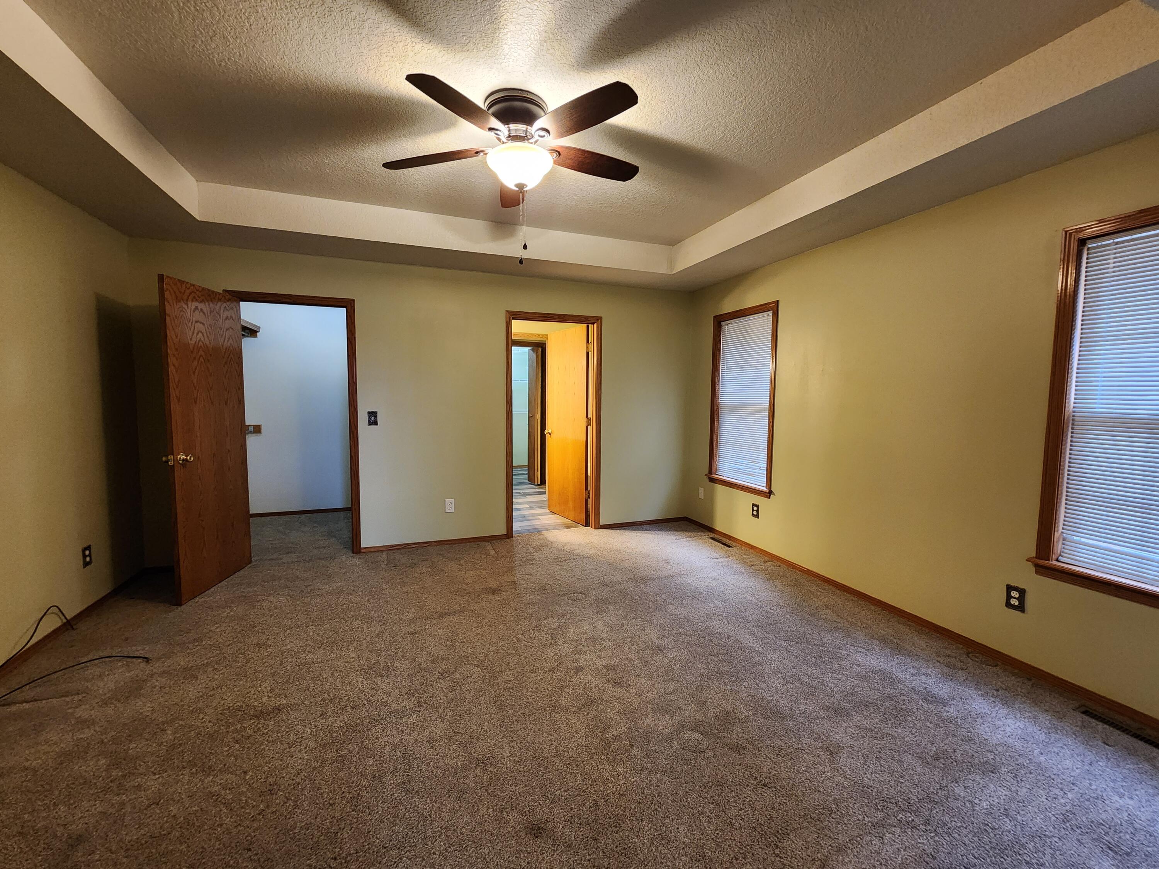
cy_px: 434
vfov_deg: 89.9
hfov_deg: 106.2
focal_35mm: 13
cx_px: 580
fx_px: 435
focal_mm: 2.2
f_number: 2.2
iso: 400
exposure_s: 1/30
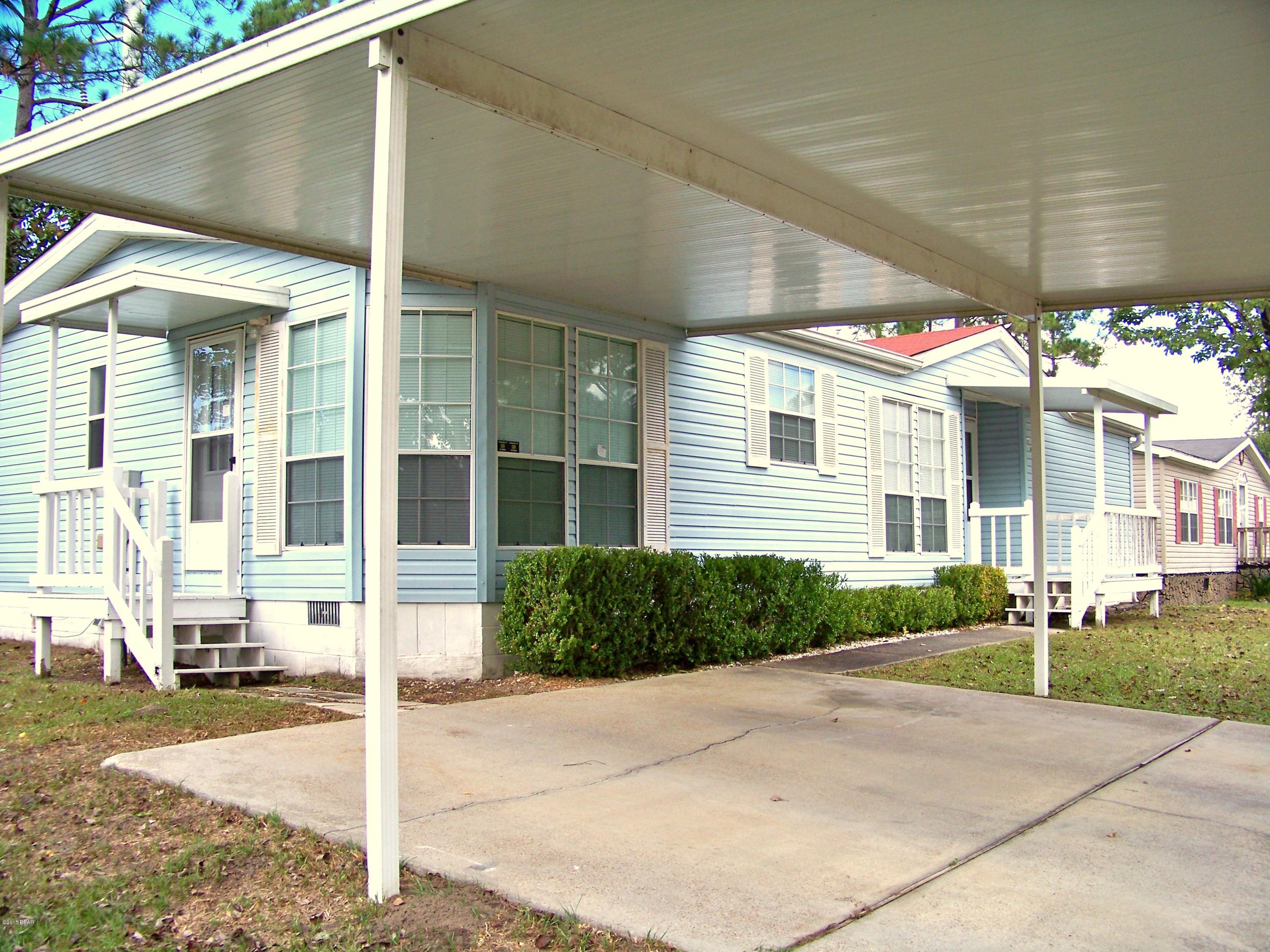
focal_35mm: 33
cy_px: 476
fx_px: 1211
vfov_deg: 42.9
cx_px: 635
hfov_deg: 55.4
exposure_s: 1/320
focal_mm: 5.85
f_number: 2.8
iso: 64
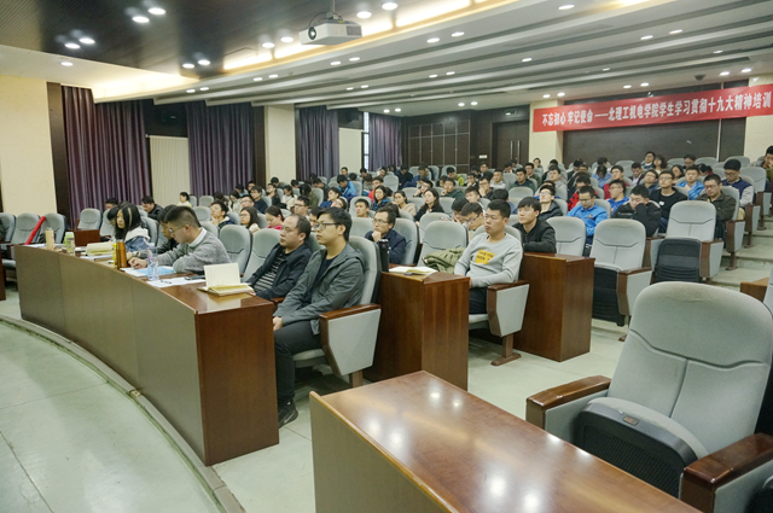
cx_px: 386
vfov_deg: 53.0
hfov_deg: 73.8
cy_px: 256
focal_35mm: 24
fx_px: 515
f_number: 4
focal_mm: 16
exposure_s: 1/60
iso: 800
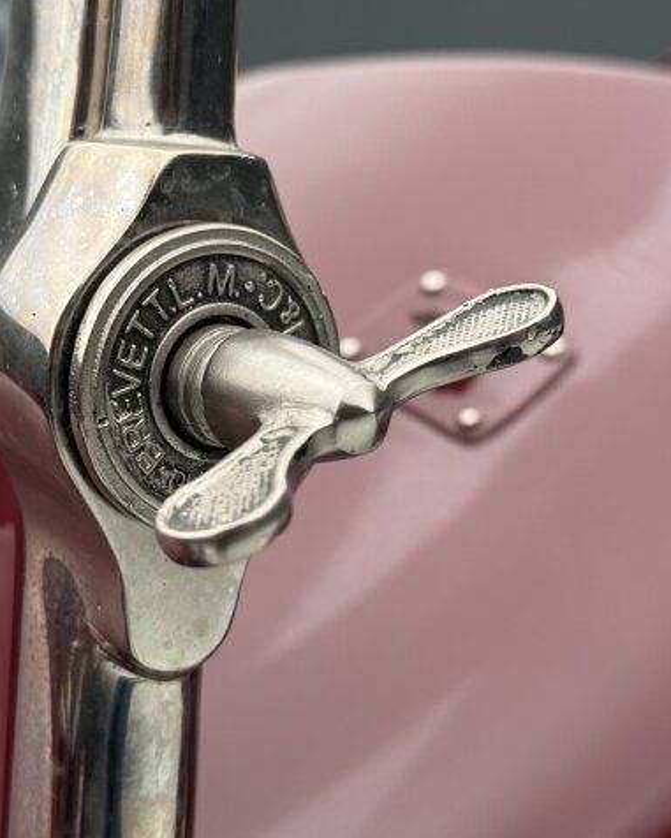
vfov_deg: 30.0
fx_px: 1563
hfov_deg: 24.2
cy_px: 421
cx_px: 278
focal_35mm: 63
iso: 100
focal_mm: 6.76
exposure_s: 1/49
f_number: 1.78
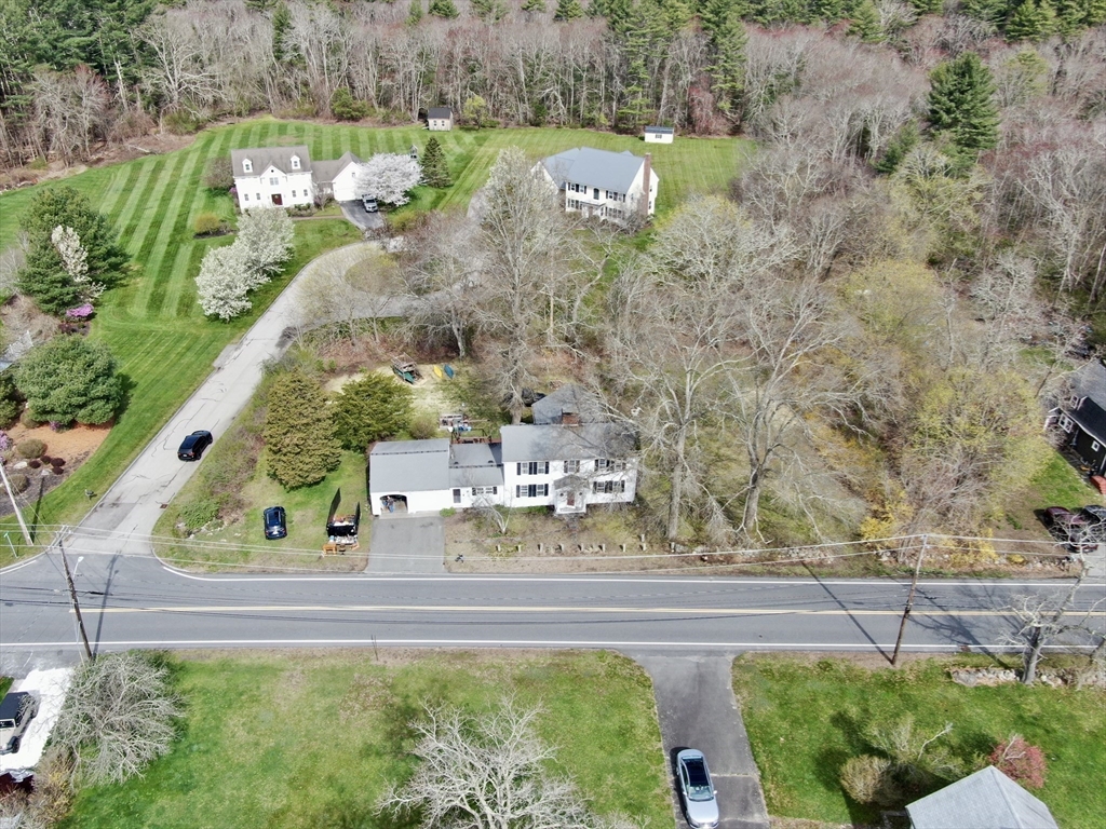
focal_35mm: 29
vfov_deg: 48.2
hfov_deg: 61.7
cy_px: 414
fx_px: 927
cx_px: 553
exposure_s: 1/500
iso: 100
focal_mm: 5
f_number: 3
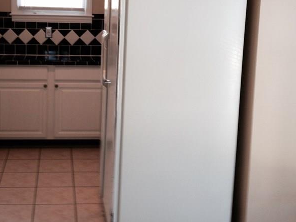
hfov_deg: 31.3
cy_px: 54
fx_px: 522
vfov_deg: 23.8
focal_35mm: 61
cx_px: 87
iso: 50
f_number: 2.4
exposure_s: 1/20
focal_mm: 4.28
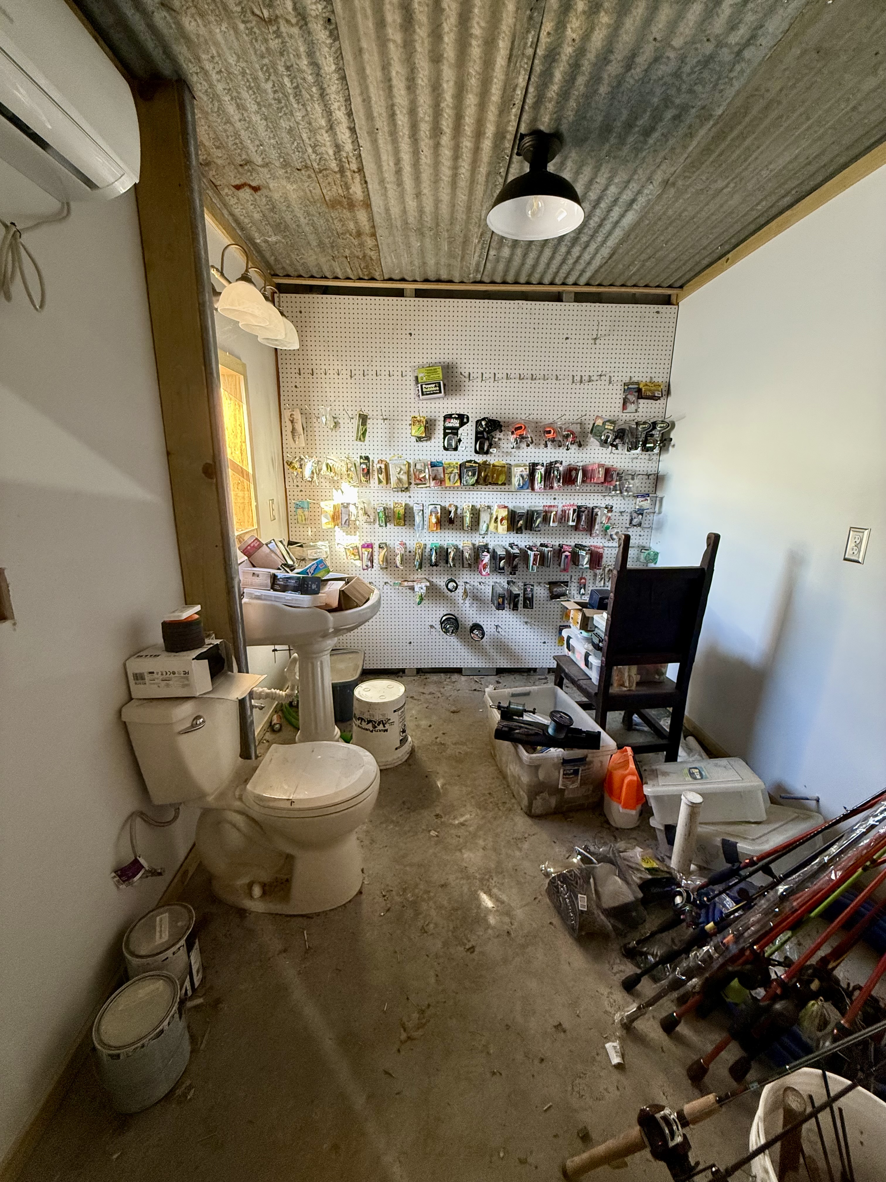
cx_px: 443
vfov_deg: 102.1
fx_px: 478
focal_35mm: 14
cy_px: 591
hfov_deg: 85.7
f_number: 2.2
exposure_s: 1/120
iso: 250
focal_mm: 2.22
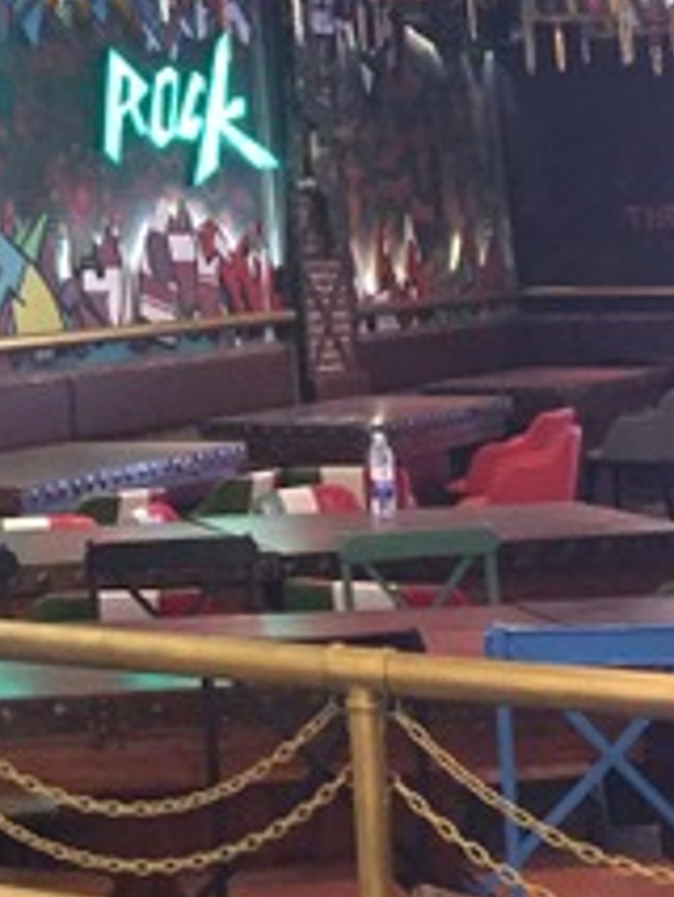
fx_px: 2256
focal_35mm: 87
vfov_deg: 20.6
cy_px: -261
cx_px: -122
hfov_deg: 16.3
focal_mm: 4.15
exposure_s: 1/17
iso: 320
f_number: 2.2
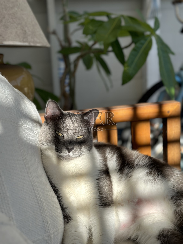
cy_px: 122
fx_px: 338
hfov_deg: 30.3
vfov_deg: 39.7
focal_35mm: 48
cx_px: 92
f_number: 1.78
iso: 80
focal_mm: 6.86
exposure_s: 1/2114
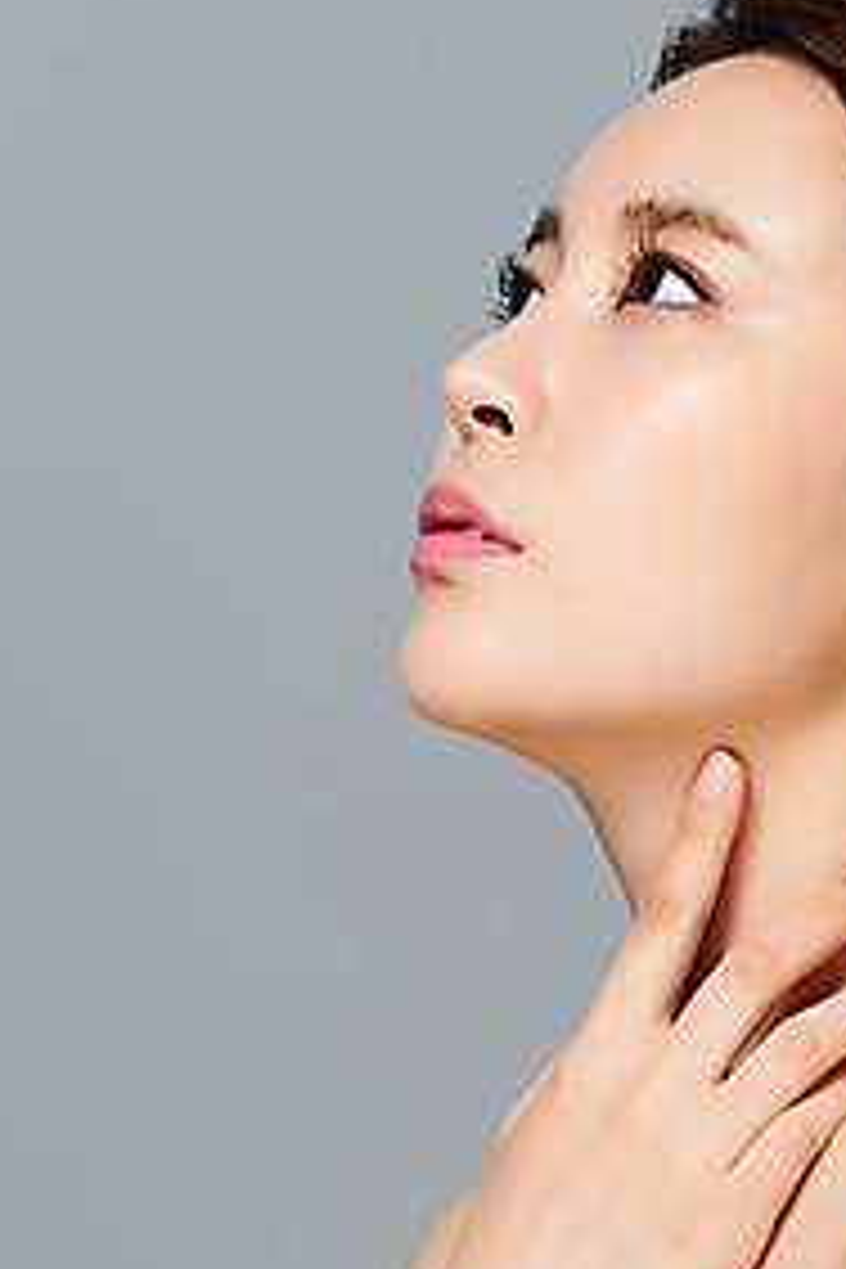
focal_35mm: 149
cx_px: 578
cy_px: 540
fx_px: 5252
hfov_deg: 9.2
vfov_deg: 13.8
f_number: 16
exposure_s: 1/125
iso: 64
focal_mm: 105
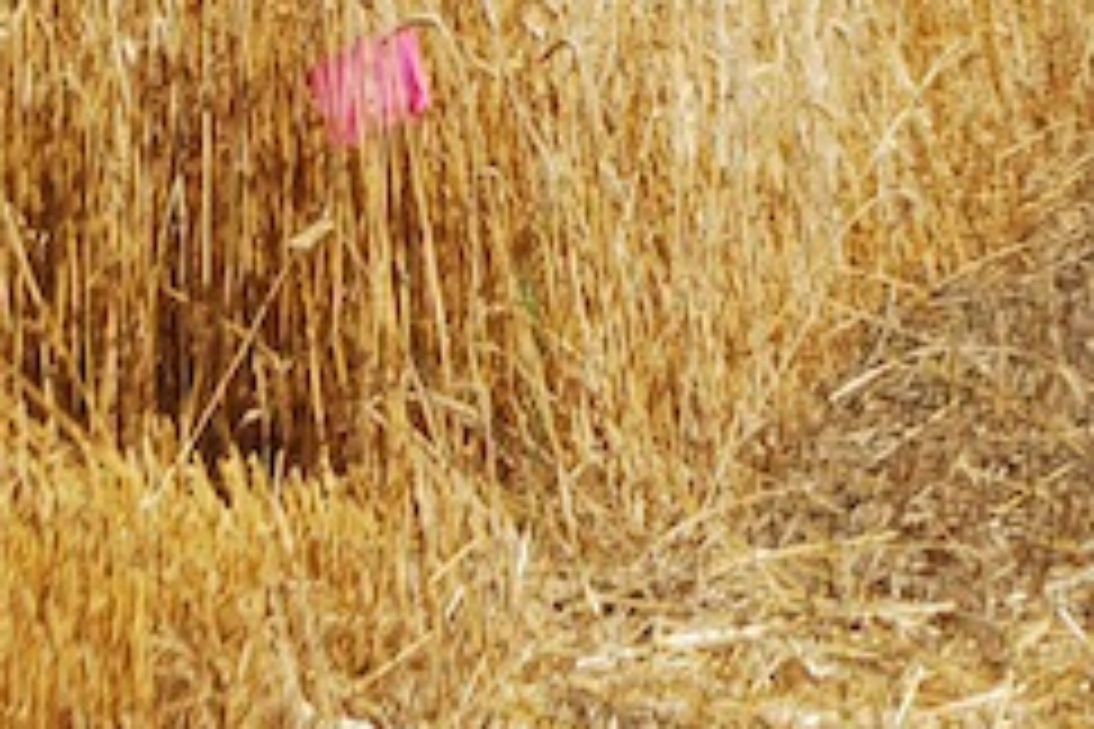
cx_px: 626
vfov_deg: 5.2
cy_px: -605
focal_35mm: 259
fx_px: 7884
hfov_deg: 7.9
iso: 100
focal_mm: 35
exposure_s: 1/250
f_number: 8
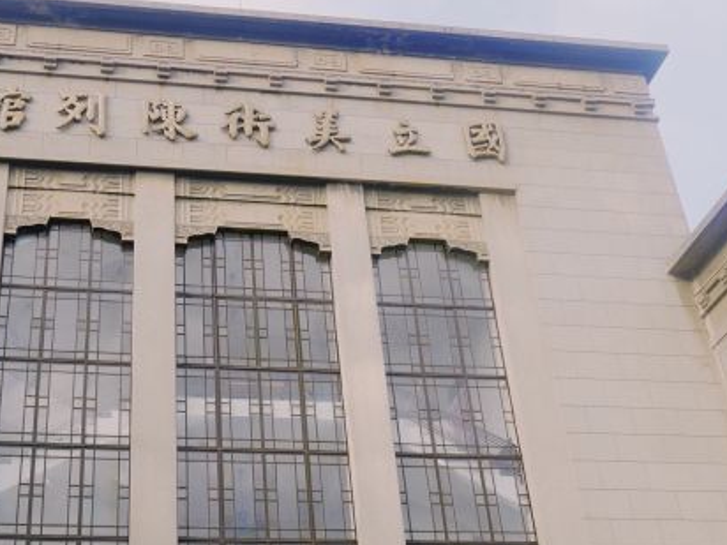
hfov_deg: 37.1
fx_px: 1071
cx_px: 238
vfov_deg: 28.2
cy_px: 407
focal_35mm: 51
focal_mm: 15
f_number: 5.6
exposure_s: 1/250
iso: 200
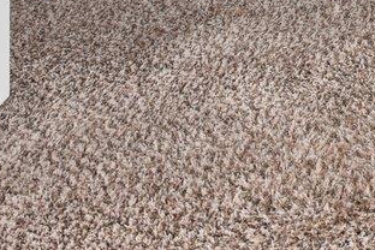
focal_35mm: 92
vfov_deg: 11.0
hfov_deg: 14.1
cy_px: -447
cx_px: 929
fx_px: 958
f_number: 8
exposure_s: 1/15
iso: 360
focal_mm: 14
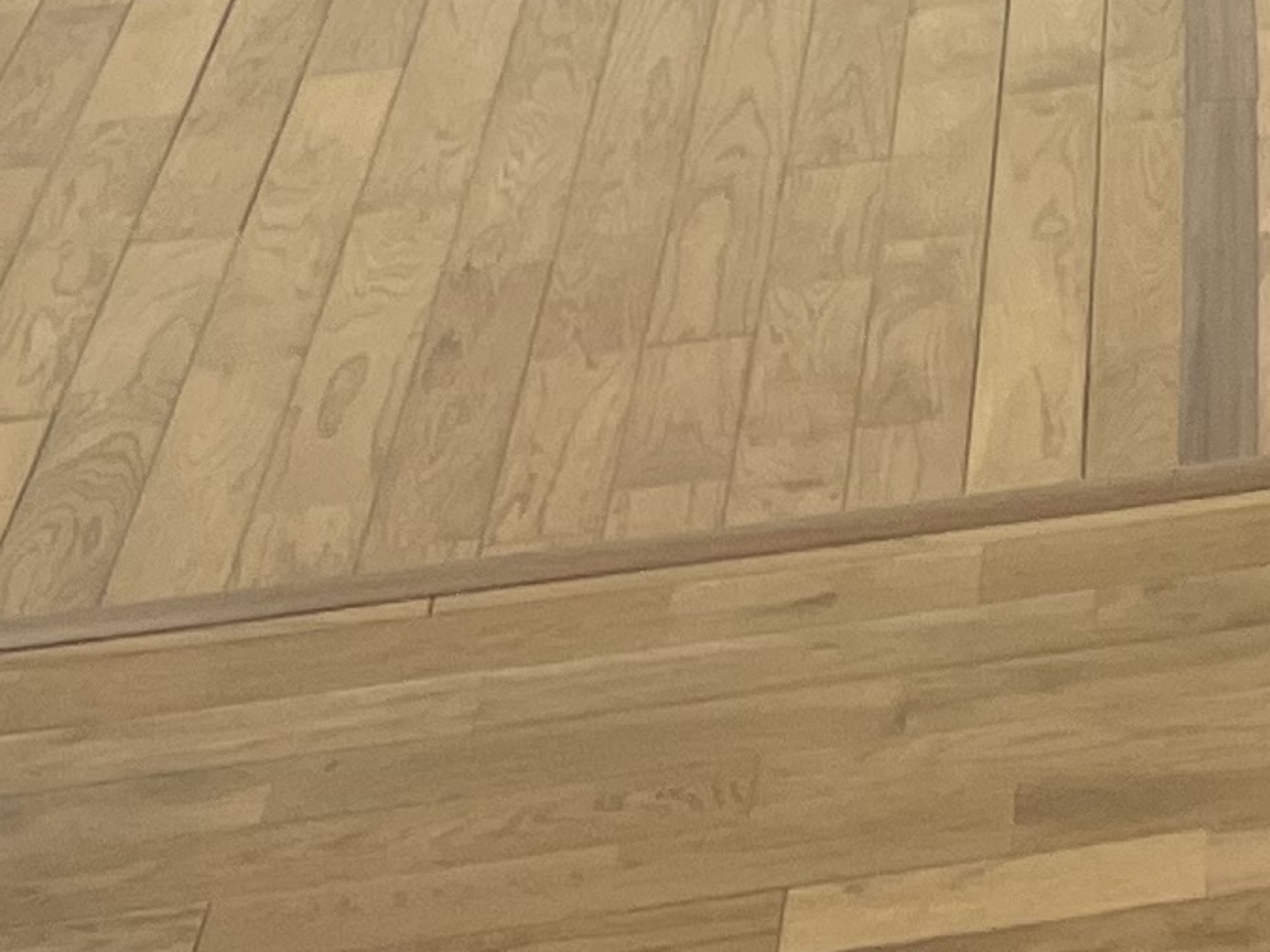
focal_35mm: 155
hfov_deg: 10.9
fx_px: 5687
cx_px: 3025
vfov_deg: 8.5
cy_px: -1574
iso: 64
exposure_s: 1/120
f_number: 1.6
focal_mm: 4.2
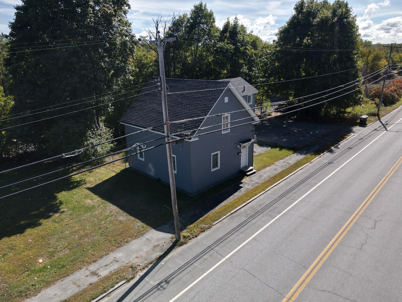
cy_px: 151
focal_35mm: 24
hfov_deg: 71.6
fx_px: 279
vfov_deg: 56.8
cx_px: 201
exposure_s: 1/500
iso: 100
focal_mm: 4.5
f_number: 2.8
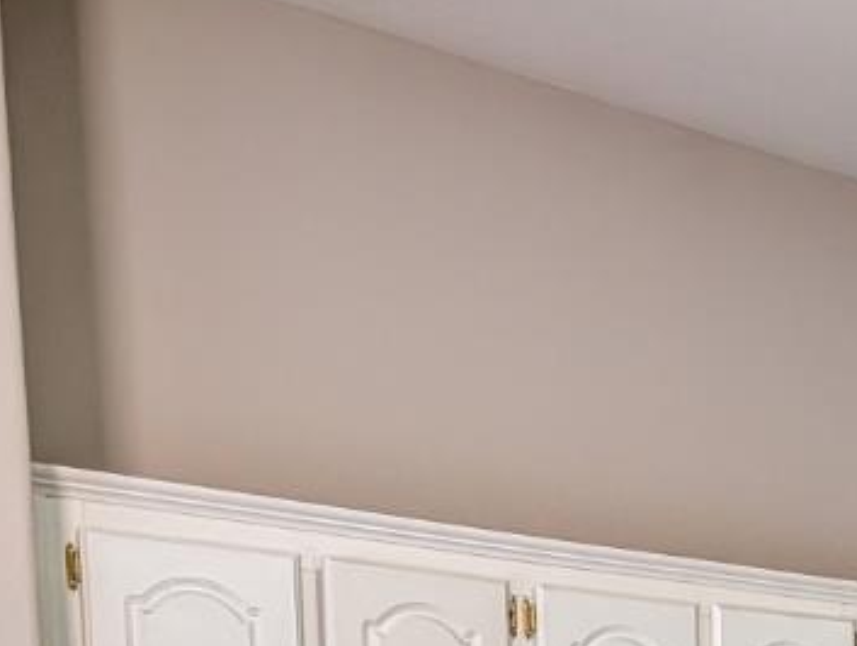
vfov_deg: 21.6
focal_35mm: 51
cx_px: 721
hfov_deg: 35.8
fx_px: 1265
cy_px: 1077
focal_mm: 2.02
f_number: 1.7
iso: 53
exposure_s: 1/94.1
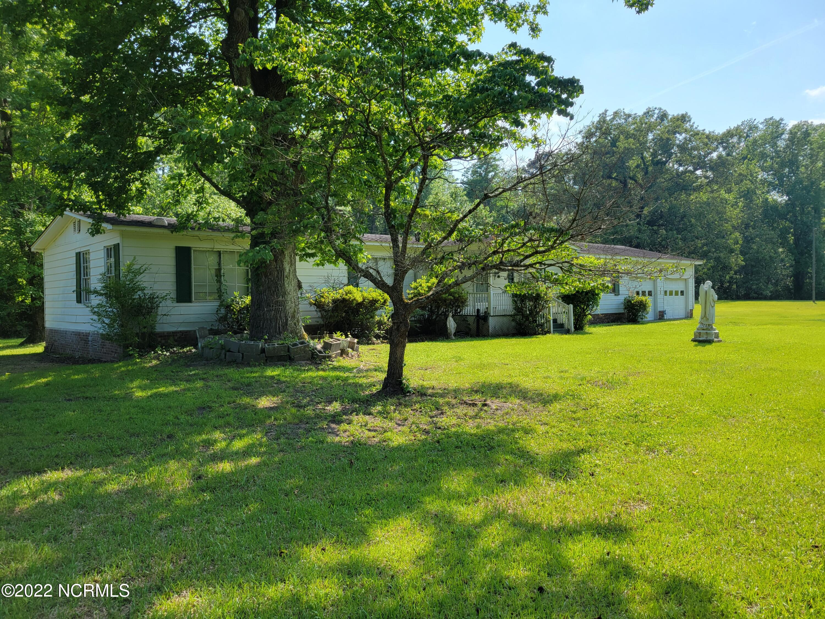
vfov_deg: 53.1
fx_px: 620
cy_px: 310
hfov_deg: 67.3
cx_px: 412
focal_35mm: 26
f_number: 1.8
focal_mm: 5.4
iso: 40
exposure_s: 1/1265
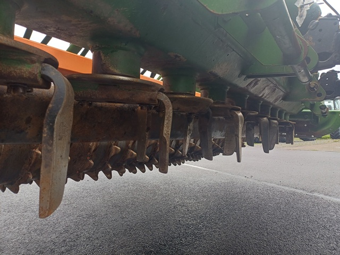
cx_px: 170
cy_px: 128
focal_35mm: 25
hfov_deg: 69.4
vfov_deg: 54.9
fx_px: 246
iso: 64
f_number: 1.8
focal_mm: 4.65
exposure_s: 1/100
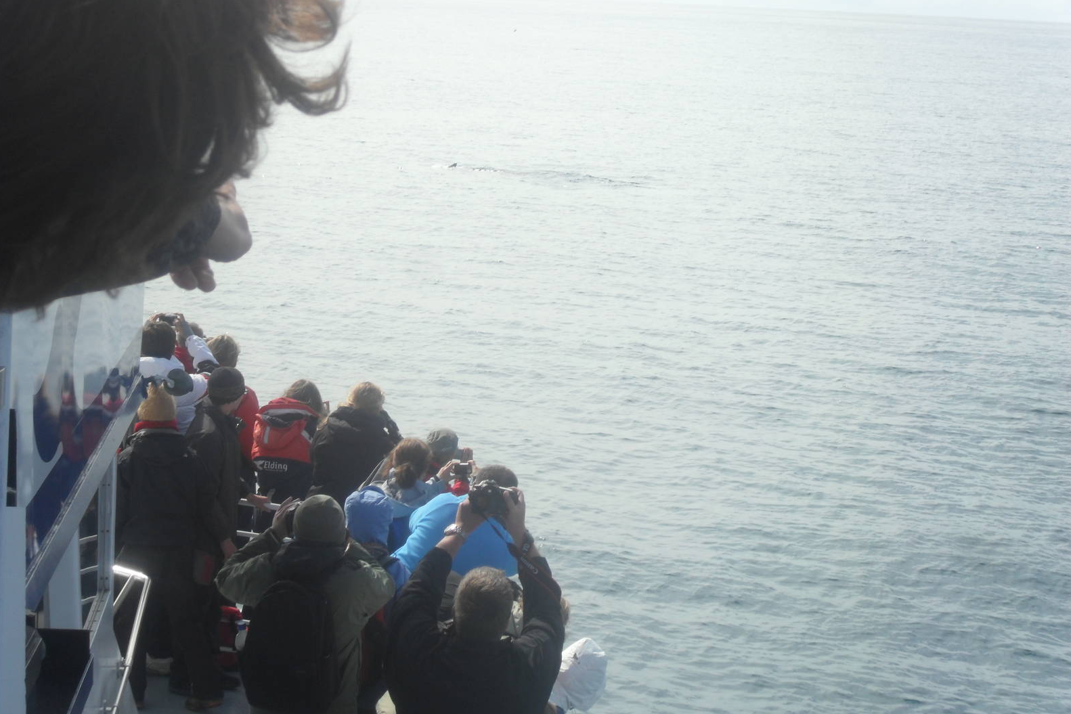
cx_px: 538
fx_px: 2410
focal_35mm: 81
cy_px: 345
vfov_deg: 16.9
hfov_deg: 25.1
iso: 100
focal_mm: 13.6
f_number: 5
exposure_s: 1/350
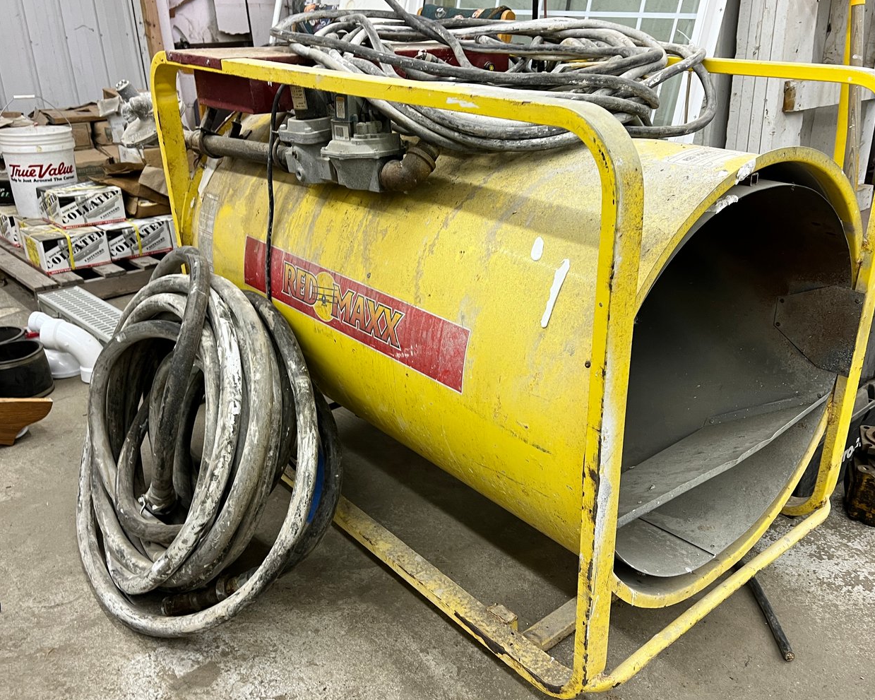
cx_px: 488
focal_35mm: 31
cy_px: 363
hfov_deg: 57.0
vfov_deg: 47.1
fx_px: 803
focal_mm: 5.1
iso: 100
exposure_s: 1/60
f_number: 1.6
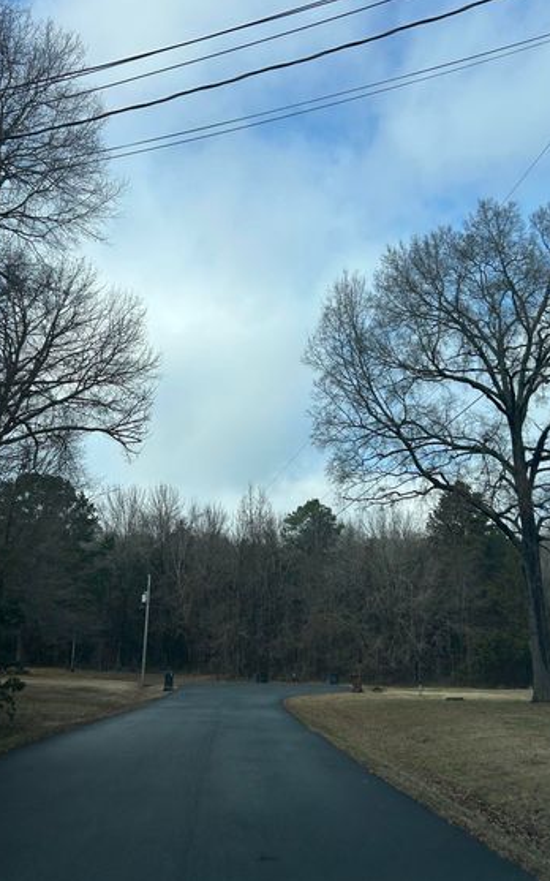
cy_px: 391
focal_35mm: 33
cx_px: 277
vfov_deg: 58.0
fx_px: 792
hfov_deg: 38.3
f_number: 1.5
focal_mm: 5.7
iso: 50
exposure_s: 1/3165
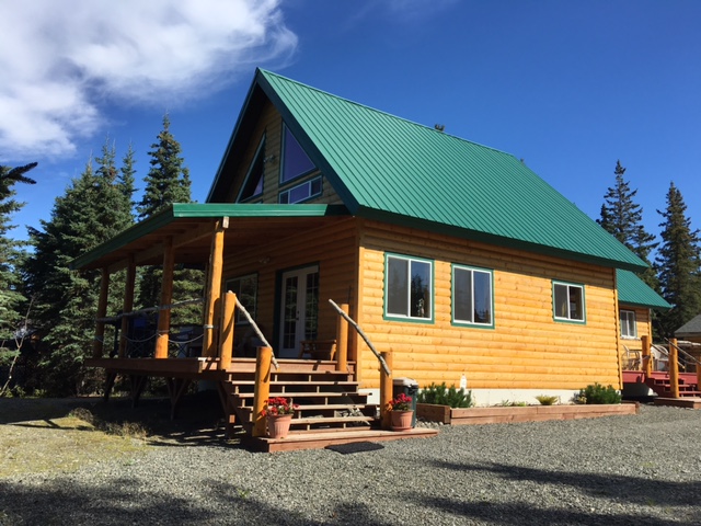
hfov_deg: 61.7
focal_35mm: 29
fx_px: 587
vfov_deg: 48.2
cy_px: 263
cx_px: 350
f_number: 2.2
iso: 25
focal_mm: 4.15
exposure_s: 1/1603
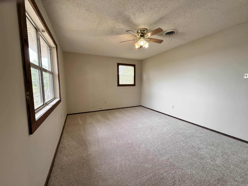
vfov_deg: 85.7
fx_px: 100
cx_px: 124
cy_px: 93
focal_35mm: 14
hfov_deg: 102.1
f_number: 2.2
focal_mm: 2.22
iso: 125
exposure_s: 1/120
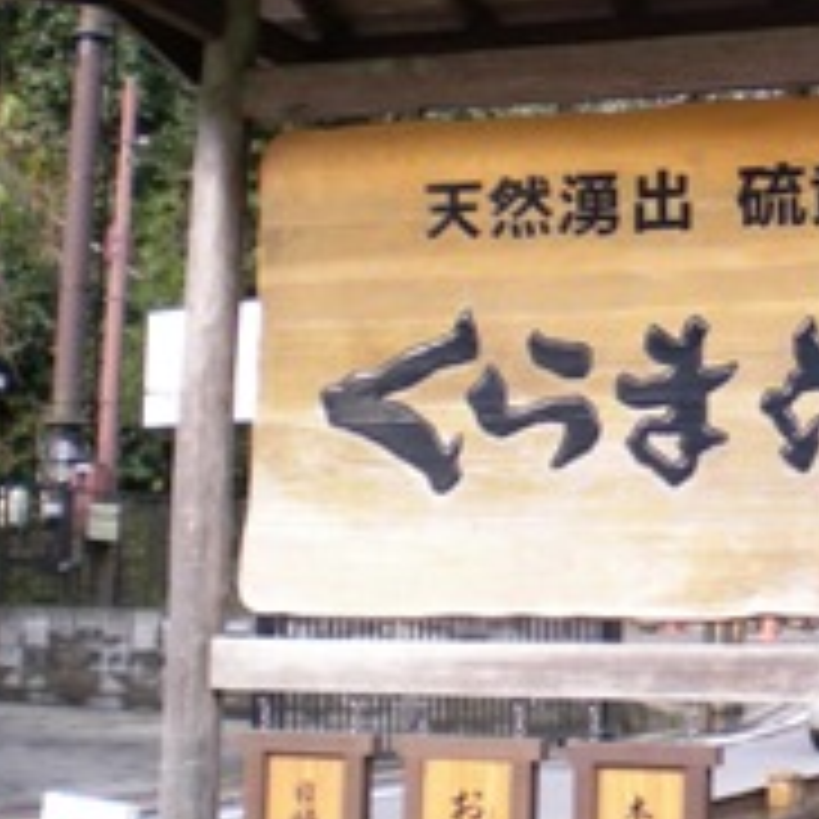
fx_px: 1981
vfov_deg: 23.3
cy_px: 310
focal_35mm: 74
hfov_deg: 22.4
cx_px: 832
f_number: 3.1
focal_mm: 6.3
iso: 78
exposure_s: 1/56.8
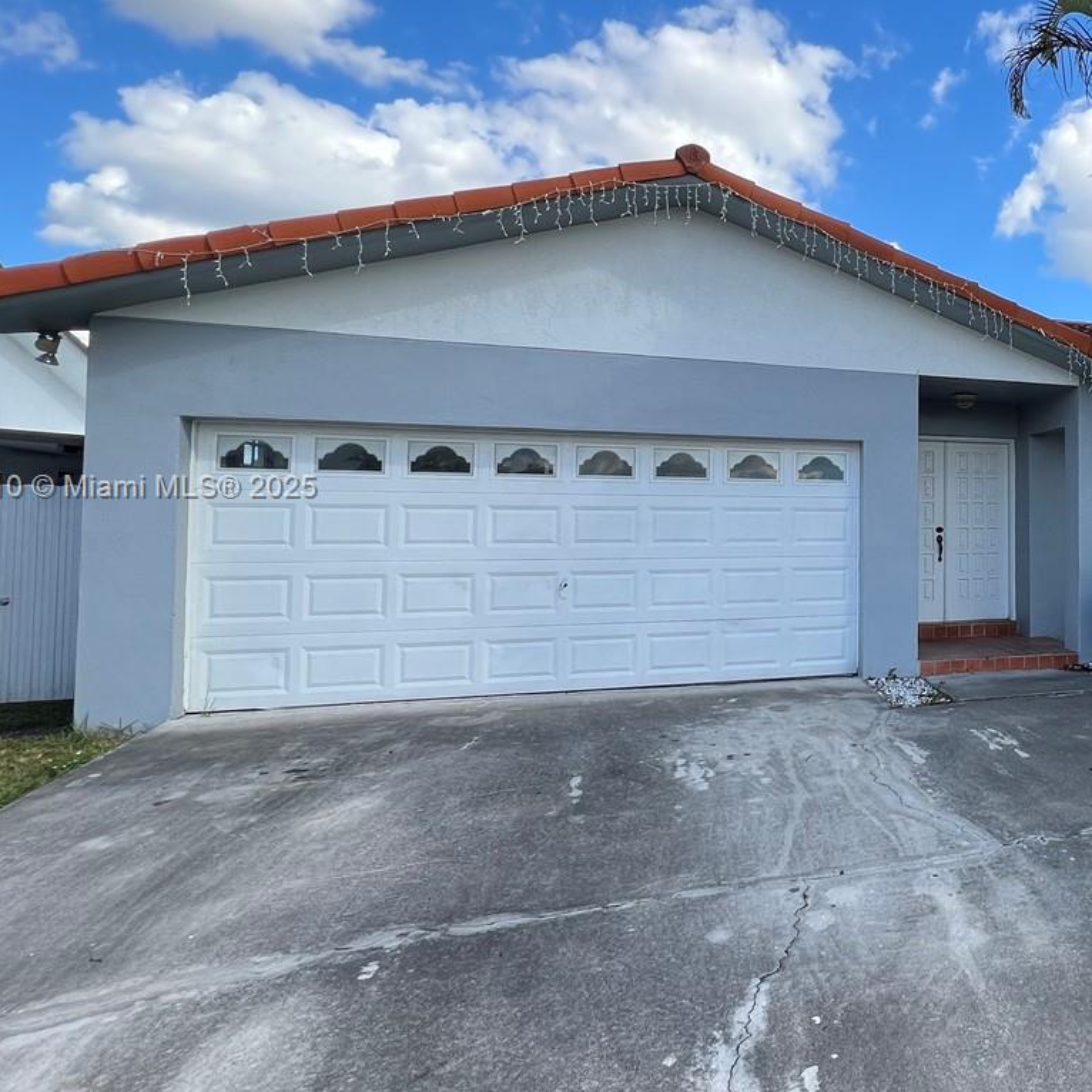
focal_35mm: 24
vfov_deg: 64.9
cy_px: 489
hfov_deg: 55.5
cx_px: 1001
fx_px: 857
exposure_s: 1/737
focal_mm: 1.57
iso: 32
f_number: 1.8
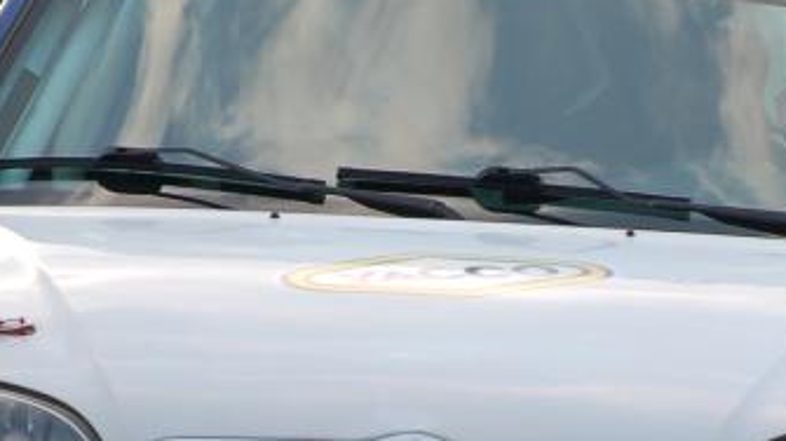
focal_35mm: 841
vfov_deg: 1.4
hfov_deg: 2.6
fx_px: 17510
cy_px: 510
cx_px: 408
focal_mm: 175
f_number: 5.6
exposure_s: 1/800
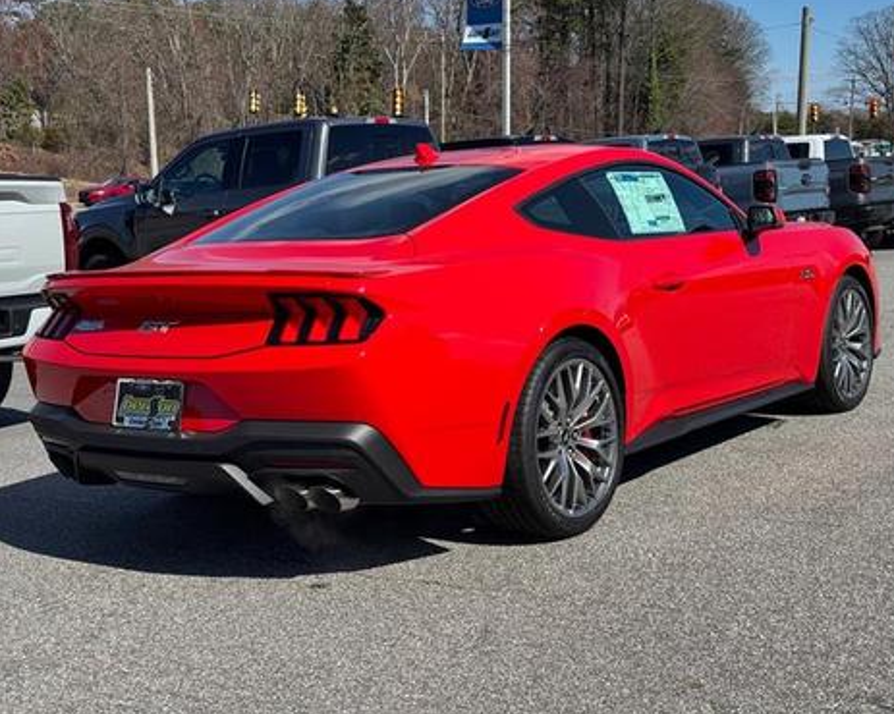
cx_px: 452
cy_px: 353
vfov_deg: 29.7
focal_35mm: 51
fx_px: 1349
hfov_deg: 36.7
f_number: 1.78
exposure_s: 1/4049
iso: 64
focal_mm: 6.76
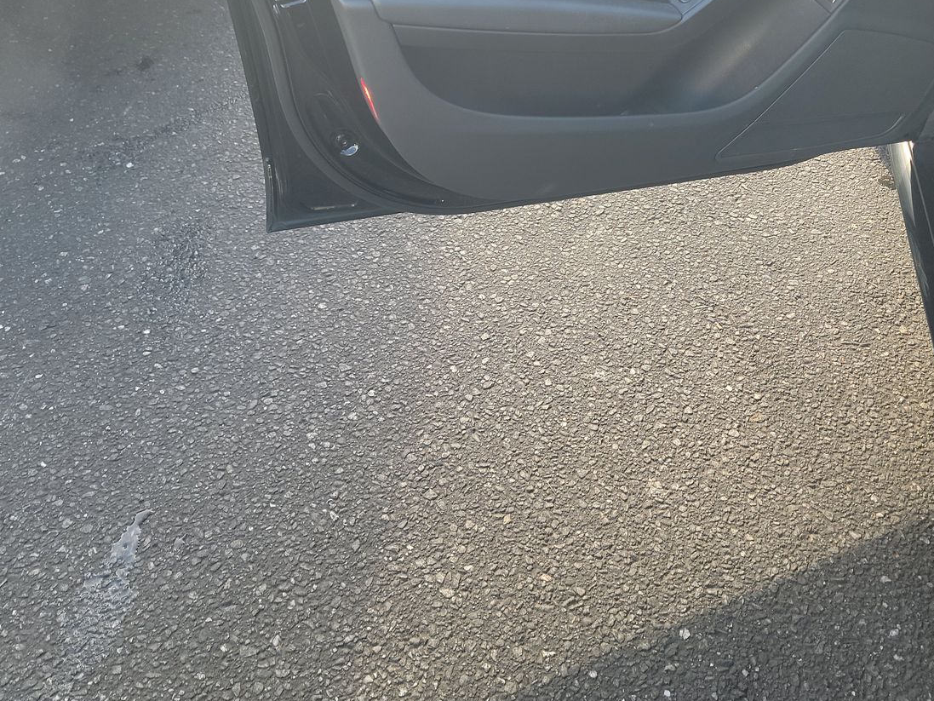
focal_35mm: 35
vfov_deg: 39.9
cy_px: 200
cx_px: 545
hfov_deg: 52.4
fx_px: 944
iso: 58
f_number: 1.8
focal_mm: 6.7
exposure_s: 1/59
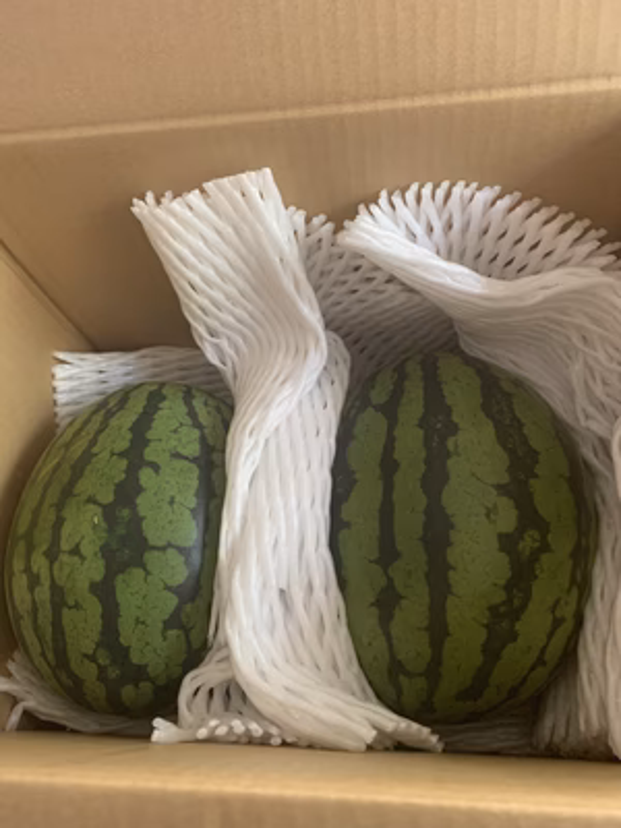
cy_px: 414
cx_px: 310
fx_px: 622
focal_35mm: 26
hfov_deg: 53.1
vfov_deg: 67.3
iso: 400
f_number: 1.8
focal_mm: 4.25
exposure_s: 1/60
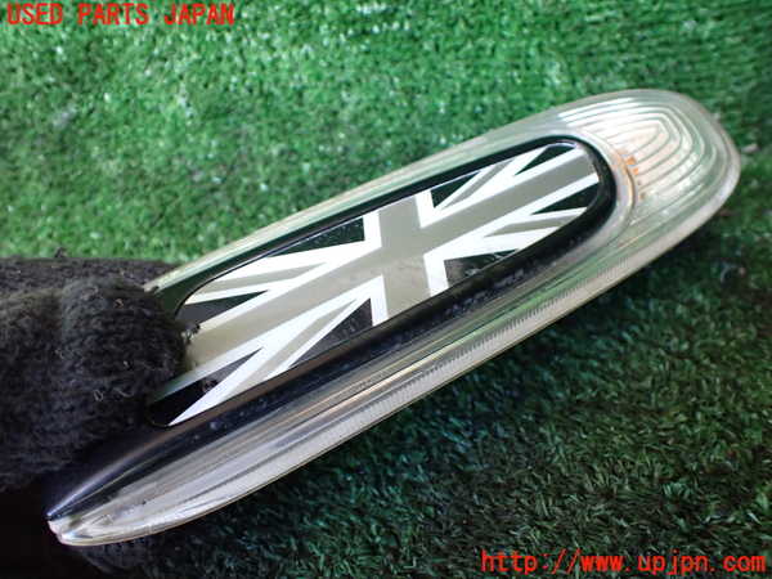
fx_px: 669
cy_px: 290
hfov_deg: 60.0
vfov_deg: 46.8
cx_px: 386
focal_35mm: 30
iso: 500
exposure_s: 1/125
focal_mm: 5.4
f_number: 2.3
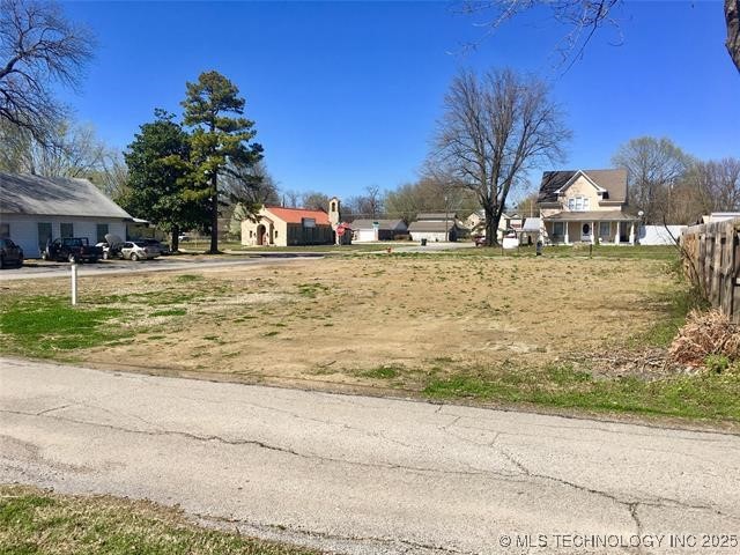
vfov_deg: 48.2
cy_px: 278
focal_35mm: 29
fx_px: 620
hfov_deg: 61.7
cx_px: 370
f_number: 2.2
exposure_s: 1/1748
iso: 25
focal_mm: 4.15
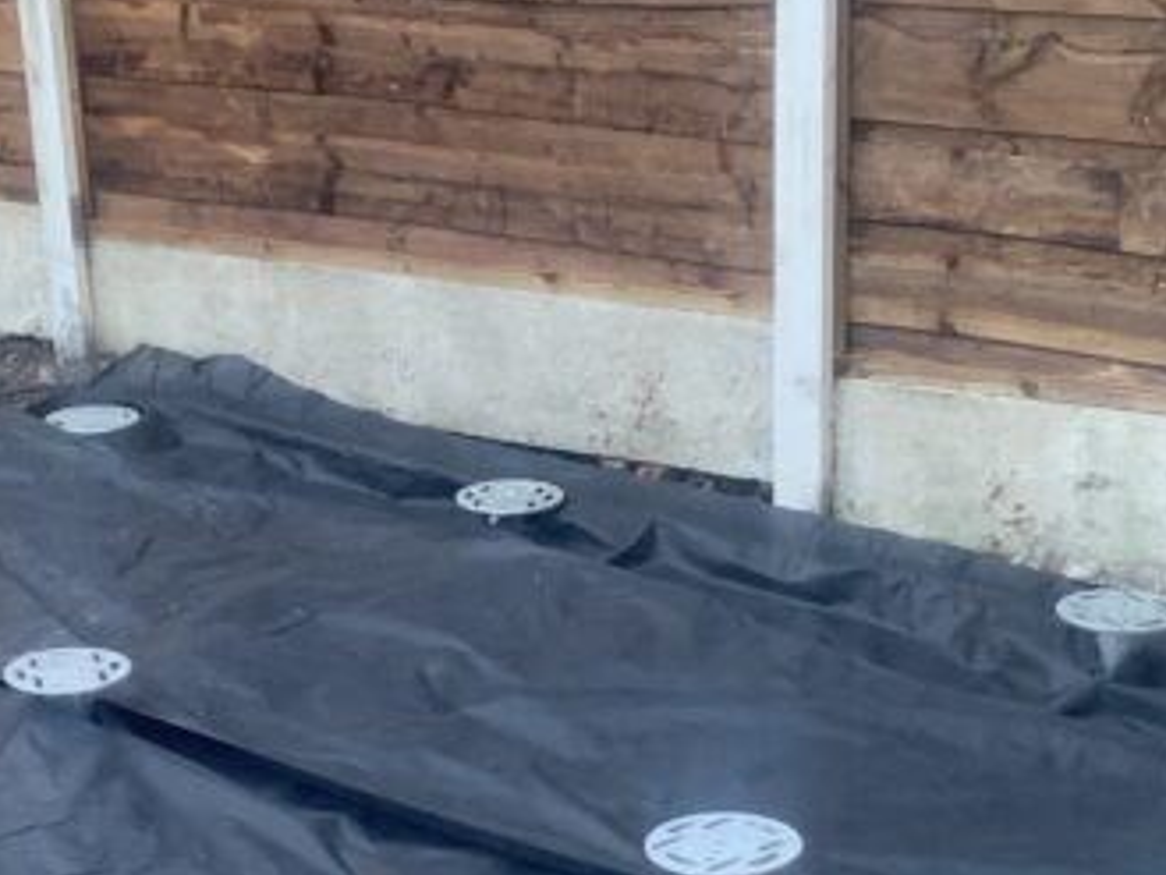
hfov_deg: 23.9
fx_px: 2729
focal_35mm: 81
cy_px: 712
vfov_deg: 18.0
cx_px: 330
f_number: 1.8
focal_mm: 4.25
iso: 100
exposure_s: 1/71
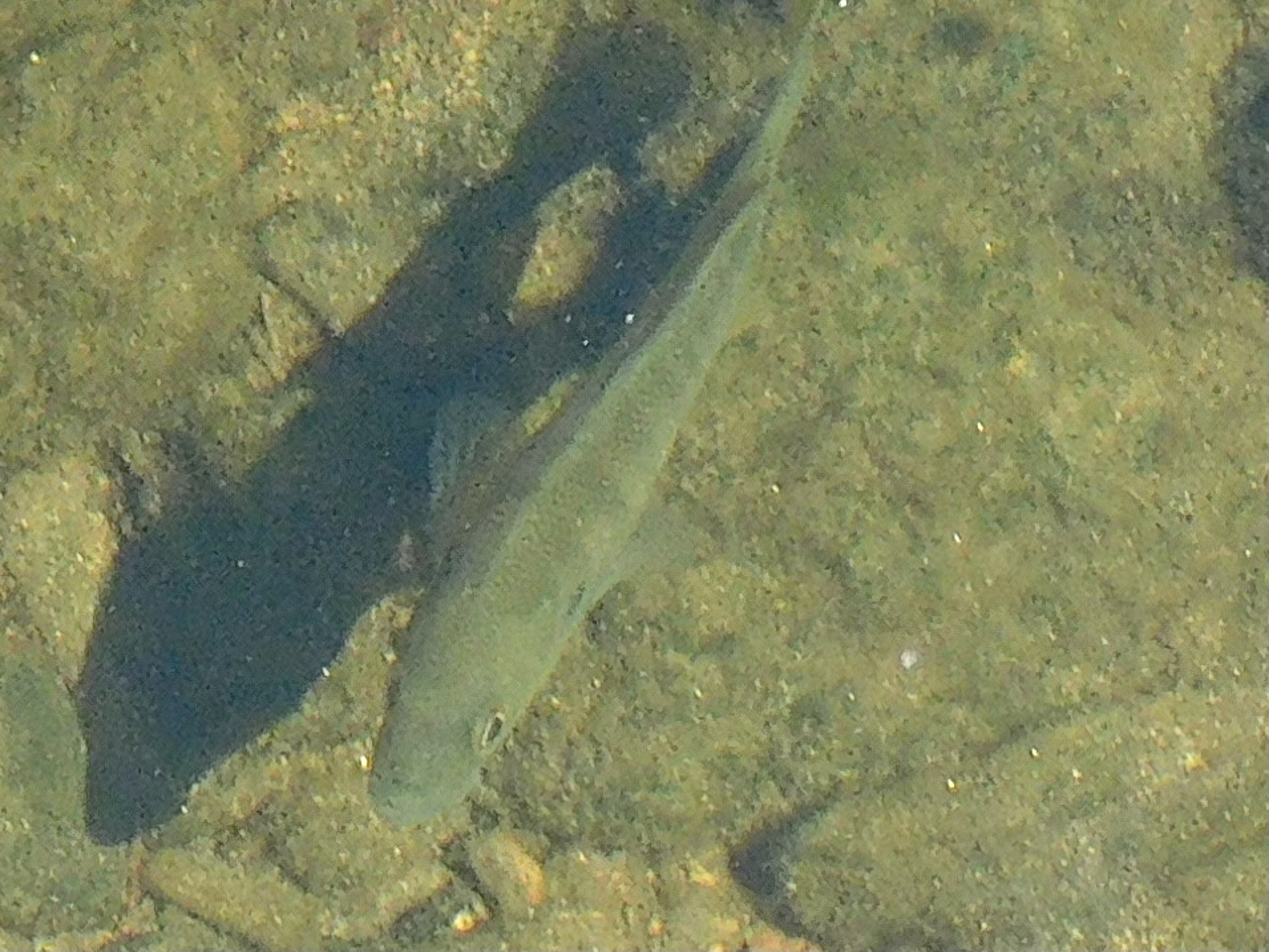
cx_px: 634
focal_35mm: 220
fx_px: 8068
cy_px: 476
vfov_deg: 6.8
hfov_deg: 9.0
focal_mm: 39.4
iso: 250
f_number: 5.3
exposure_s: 1/250
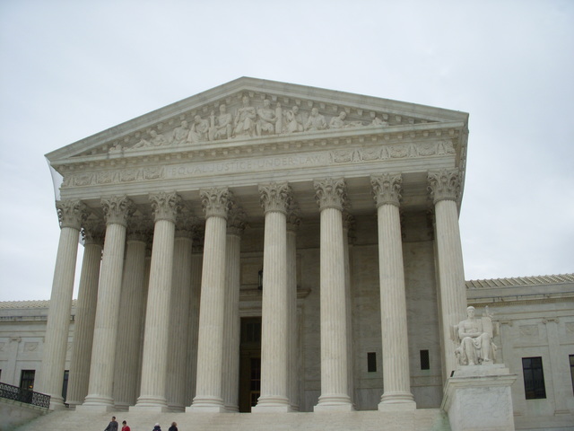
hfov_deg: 49.0
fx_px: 630
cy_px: 216
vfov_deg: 37.7
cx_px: 287
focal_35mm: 38
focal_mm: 6.3
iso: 100
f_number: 3.3
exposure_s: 1/160
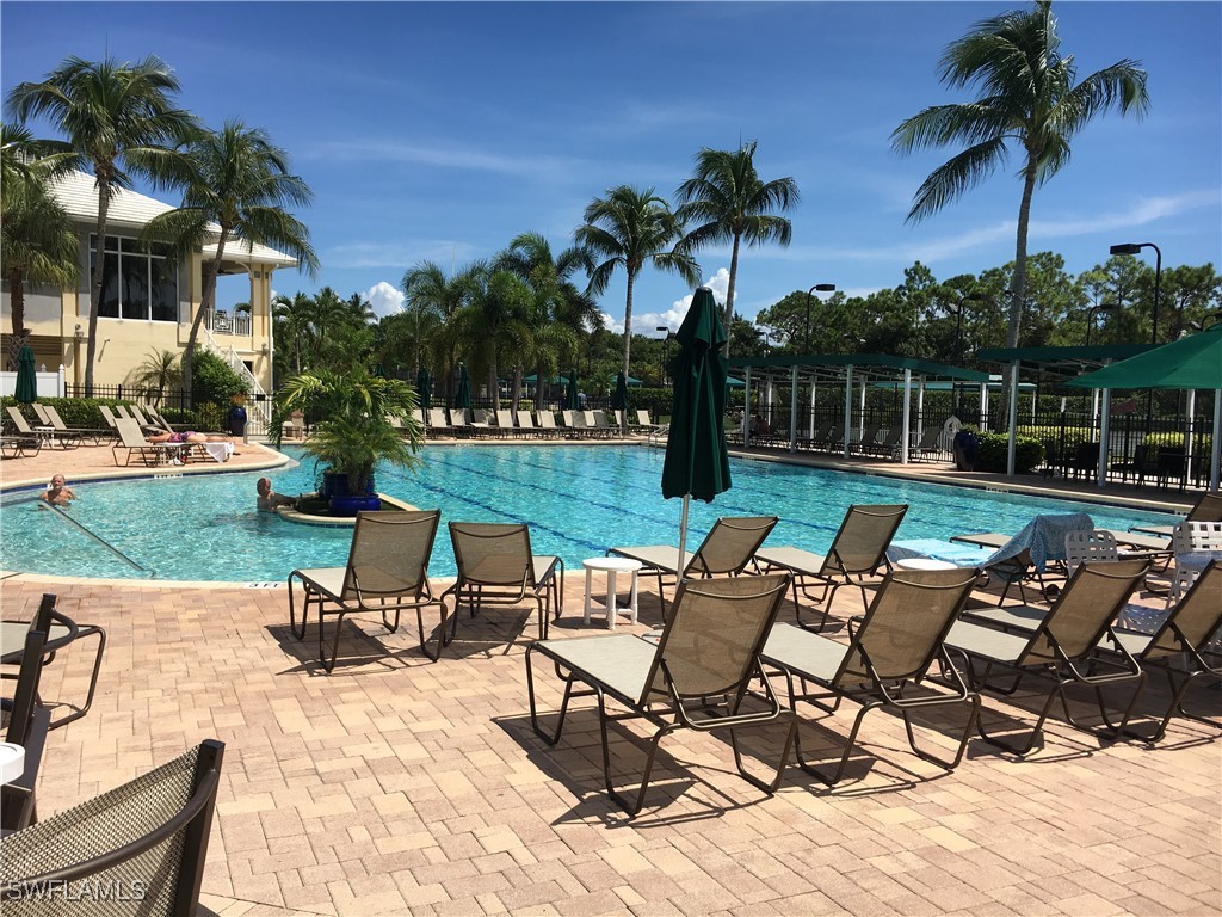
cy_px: 458
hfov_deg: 61.7
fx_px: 1024
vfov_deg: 48.2
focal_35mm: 29
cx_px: 611
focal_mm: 4.15
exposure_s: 1/2564
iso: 25
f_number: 2.2
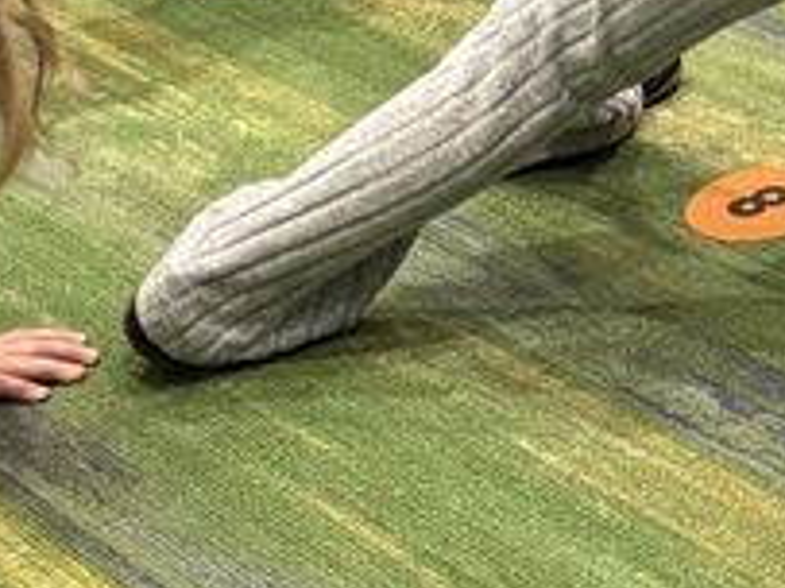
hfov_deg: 14.5
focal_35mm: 121
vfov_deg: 11.1
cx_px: 1381
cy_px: -580
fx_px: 2742
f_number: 1.78
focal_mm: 6.76
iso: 400
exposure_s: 1/60
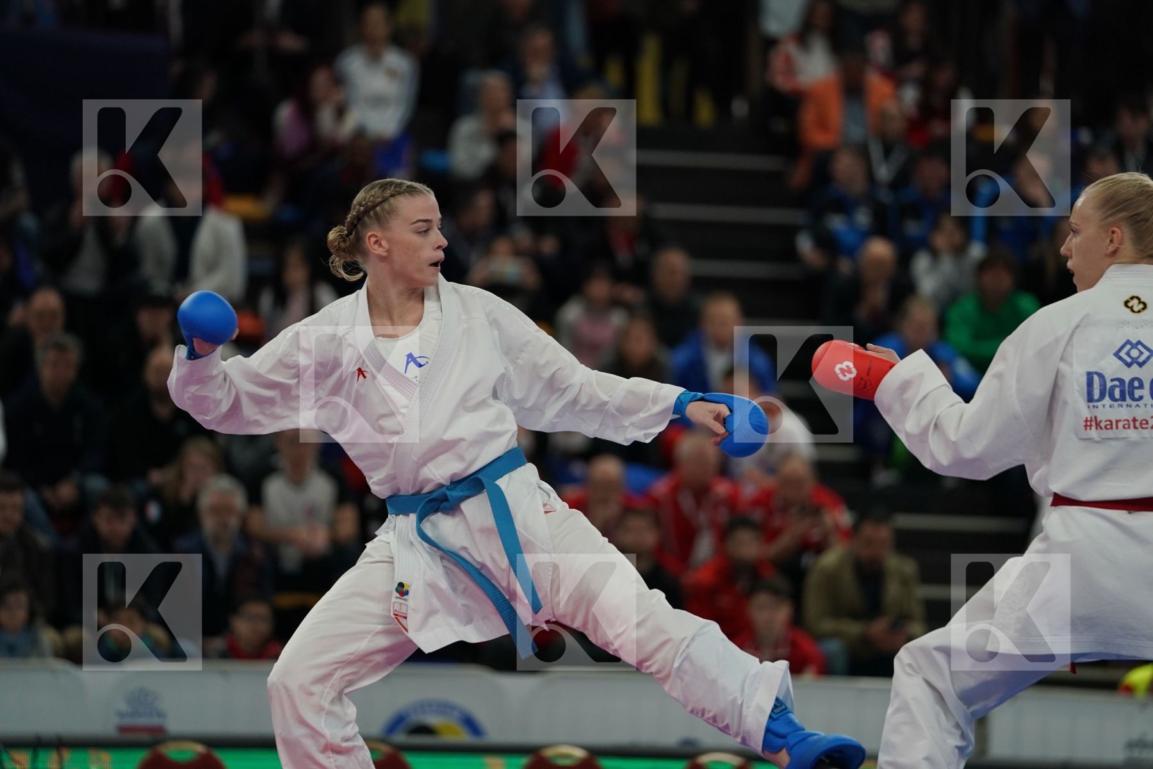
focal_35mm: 198
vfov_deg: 6.9
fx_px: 6341
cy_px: 384
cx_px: 576
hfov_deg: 10.4
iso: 1250
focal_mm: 198
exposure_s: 1/1000
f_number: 2.8
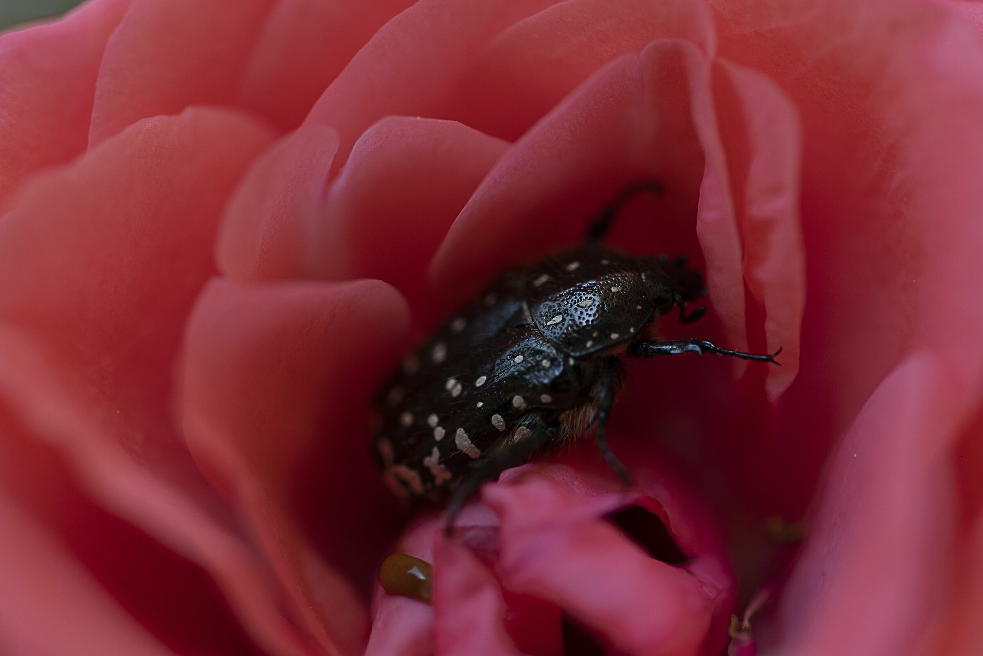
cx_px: 492
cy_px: 328
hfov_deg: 13.1
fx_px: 4287
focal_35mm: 157
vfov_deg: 8.7
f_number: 5.6
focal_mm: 105
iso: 180
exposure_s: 1/160
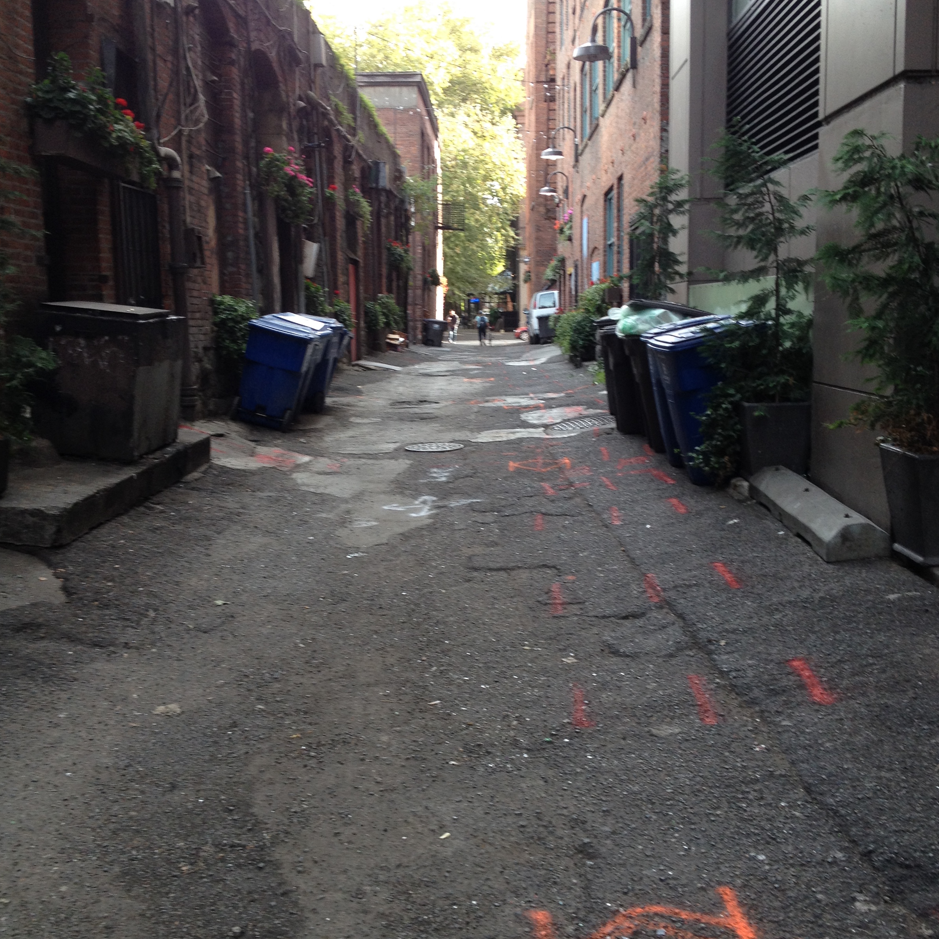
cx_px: 466
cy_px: 477
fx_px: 1289
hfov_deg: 40.0
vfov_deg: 40.0
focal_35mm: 42
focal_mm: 4.28
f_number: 2.4
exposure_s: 1/120
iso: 64
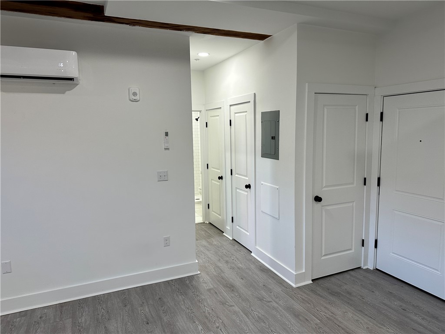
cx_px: 222
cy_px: 167
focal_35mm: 24
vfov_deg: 56.8
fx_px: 309
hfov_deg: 71.6
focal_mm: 6.86
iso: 125
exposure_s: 1/120
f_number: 1.78
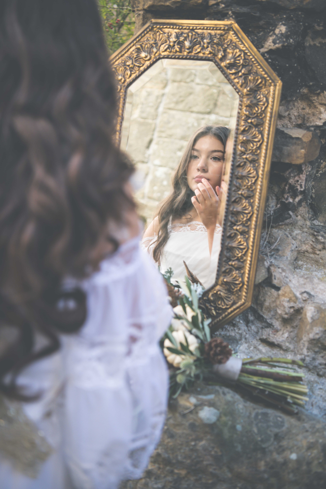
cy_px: 244
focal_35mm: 48
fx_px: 651
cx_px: 163
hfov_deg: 28.1
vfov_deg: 41.1
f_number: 2.8
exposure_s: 1/500
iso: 640
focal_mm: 48
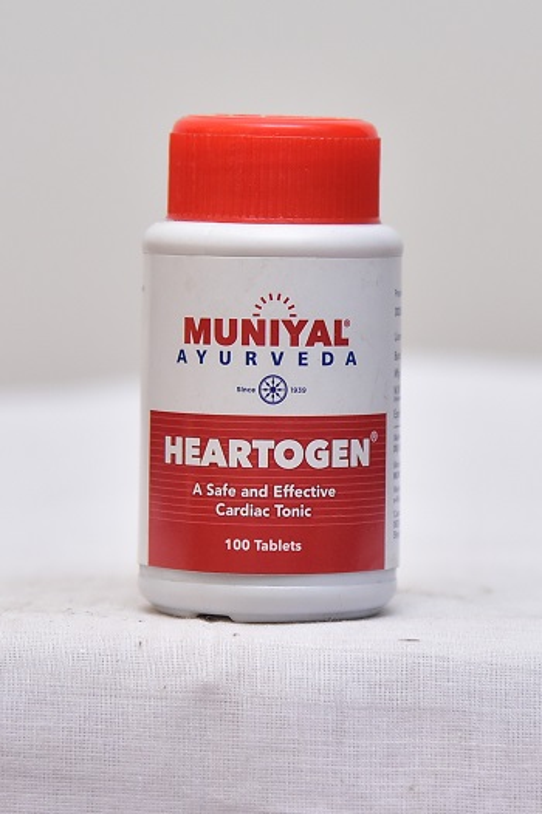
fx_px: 2374
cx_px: 271
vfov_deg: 19.5
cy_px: 407
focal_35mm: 105
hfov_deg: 13.0
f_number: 4.5
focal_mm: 105
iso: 1600
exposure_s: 1/125
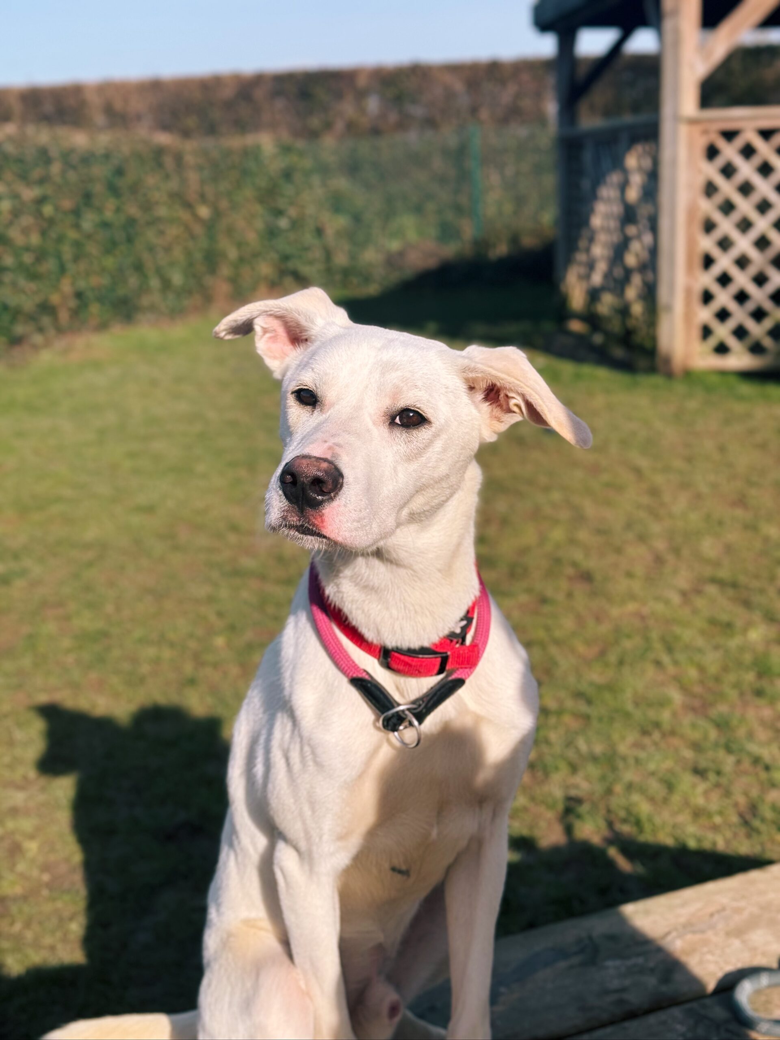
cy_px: 520
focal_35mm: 48
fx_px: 1442
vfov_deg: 39.7
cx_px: 390
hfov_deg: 30.3
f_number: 1.78
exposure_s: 1/4975
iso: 64
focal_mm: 6.76
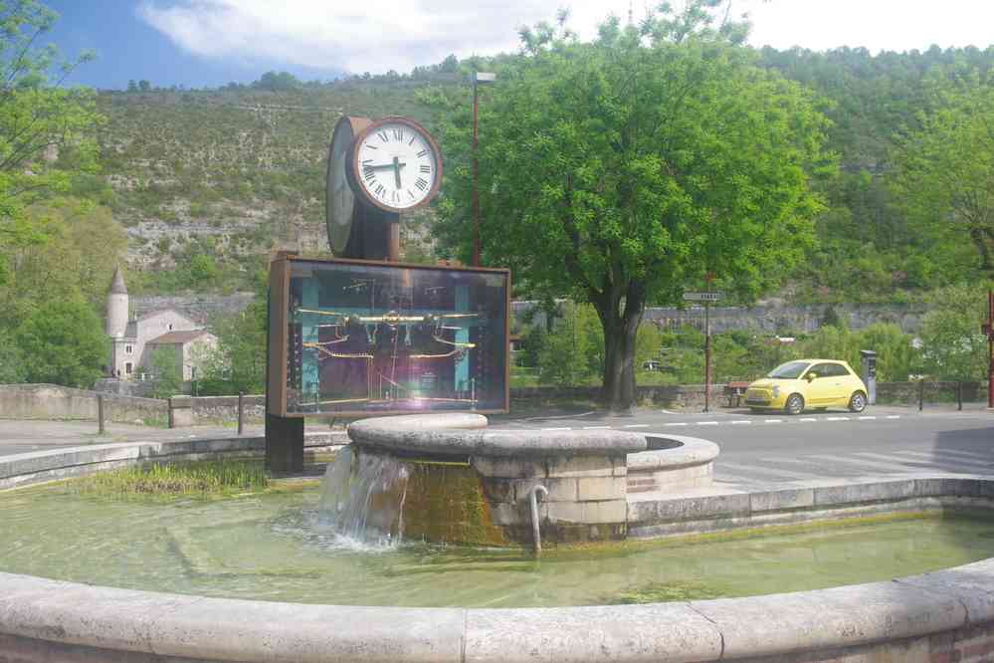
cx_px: 497
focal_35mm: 34
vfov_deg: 38.4
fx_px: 953
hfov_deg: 55.1
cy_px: 332
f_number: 10
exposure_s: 1/50
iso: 200
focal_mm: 23
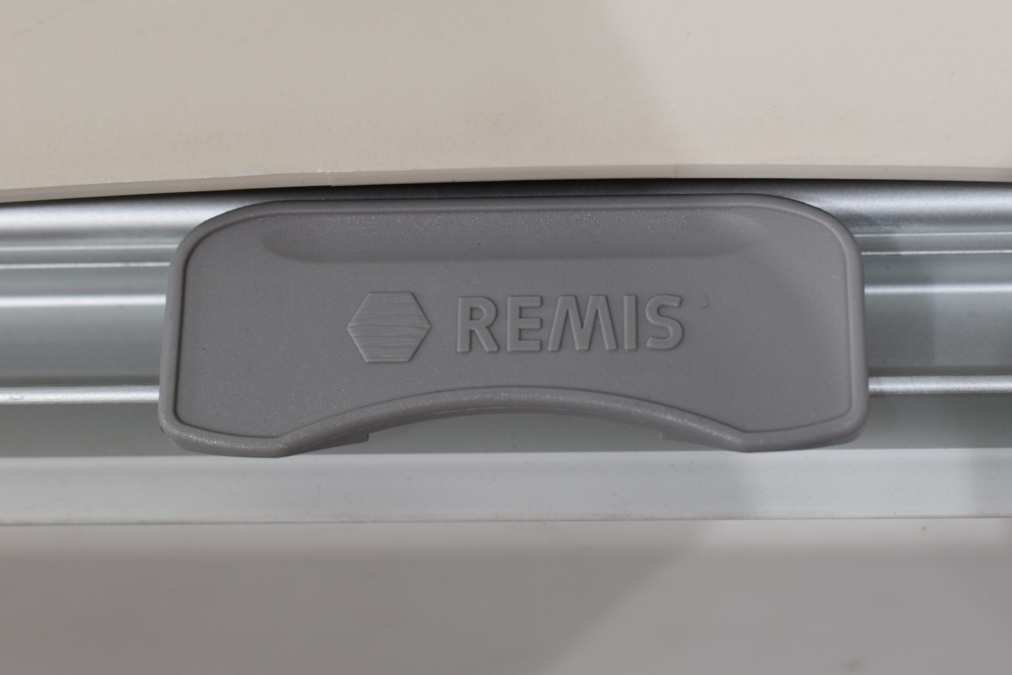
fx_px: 2221
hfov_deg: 25.7
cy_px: 316
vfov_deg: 17.3
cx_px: 547
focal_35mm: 79
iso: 360
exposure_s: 1/60
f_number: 8
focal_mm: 48
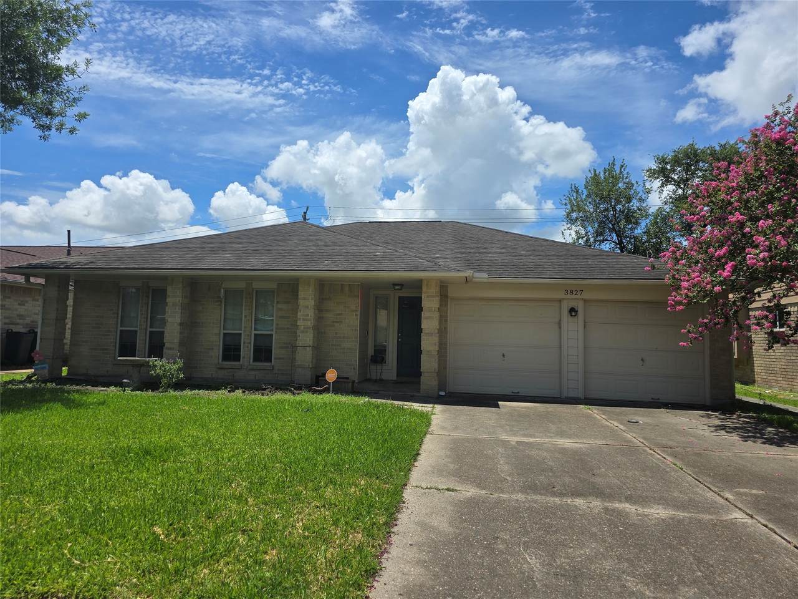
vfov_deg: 58.9
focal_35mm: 23
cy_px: 300
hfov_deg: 73.9
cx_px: 399
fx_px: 530
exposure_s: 1/1129
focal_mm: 6.3
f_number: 1.7
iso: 12
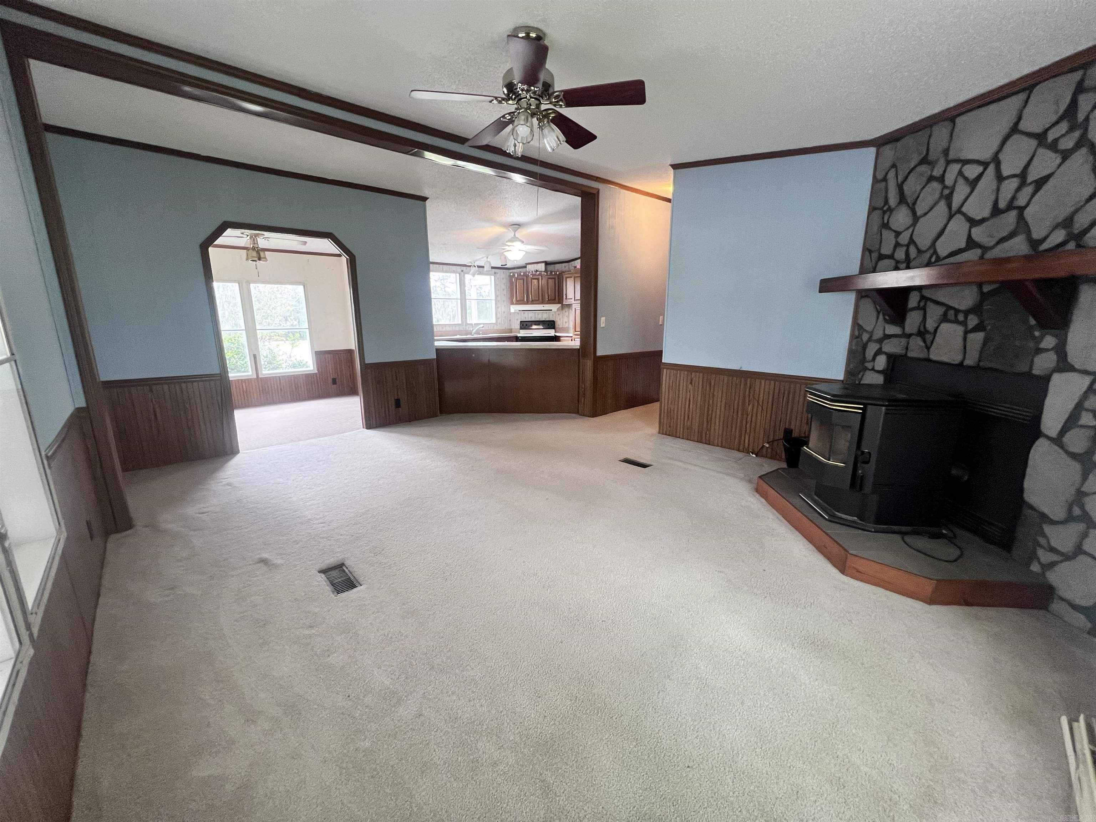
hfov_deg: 106.2
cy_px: 411
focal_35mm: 13
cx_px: 548
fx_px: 412
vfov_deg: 89.9
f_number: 1.8
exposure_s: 1/60
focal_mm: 1.57
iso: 250
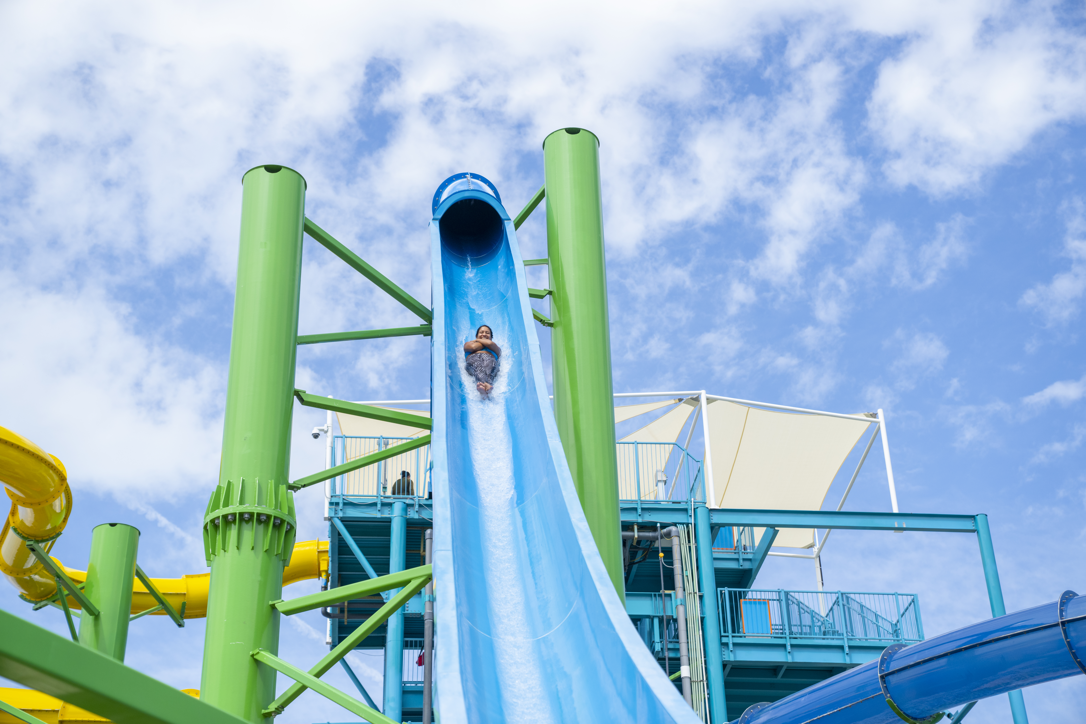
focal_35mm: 57
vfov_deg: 23.8
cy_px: 362
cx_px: 543
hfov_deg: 35.1
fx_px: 1719
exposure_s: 1/5000
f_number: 3.2
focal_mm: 57
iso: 640
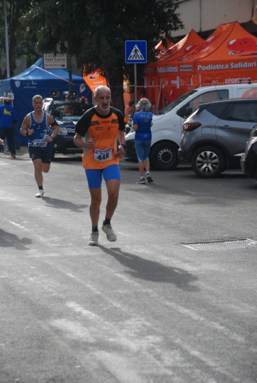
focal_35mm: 135
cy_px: 192
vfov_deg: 15.2
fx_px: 1438
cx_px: 128
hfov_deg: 10.2
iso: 1000
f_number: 5.6
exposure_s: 1/1600
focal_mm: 90
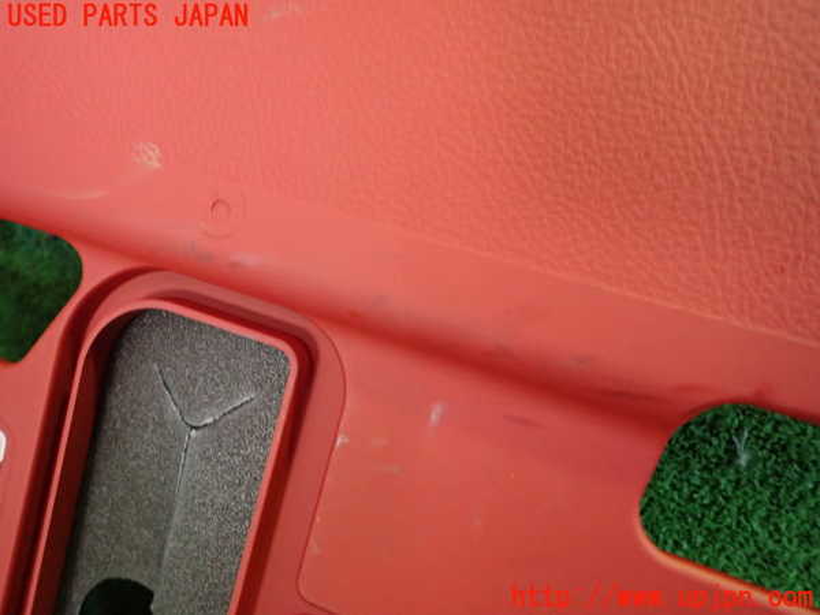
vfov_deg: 54.9
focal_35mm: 25
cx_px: 410
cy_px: 308
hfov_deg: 69.4
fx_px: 592
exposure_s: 1/30
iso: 500
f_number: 2
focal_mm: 4.5
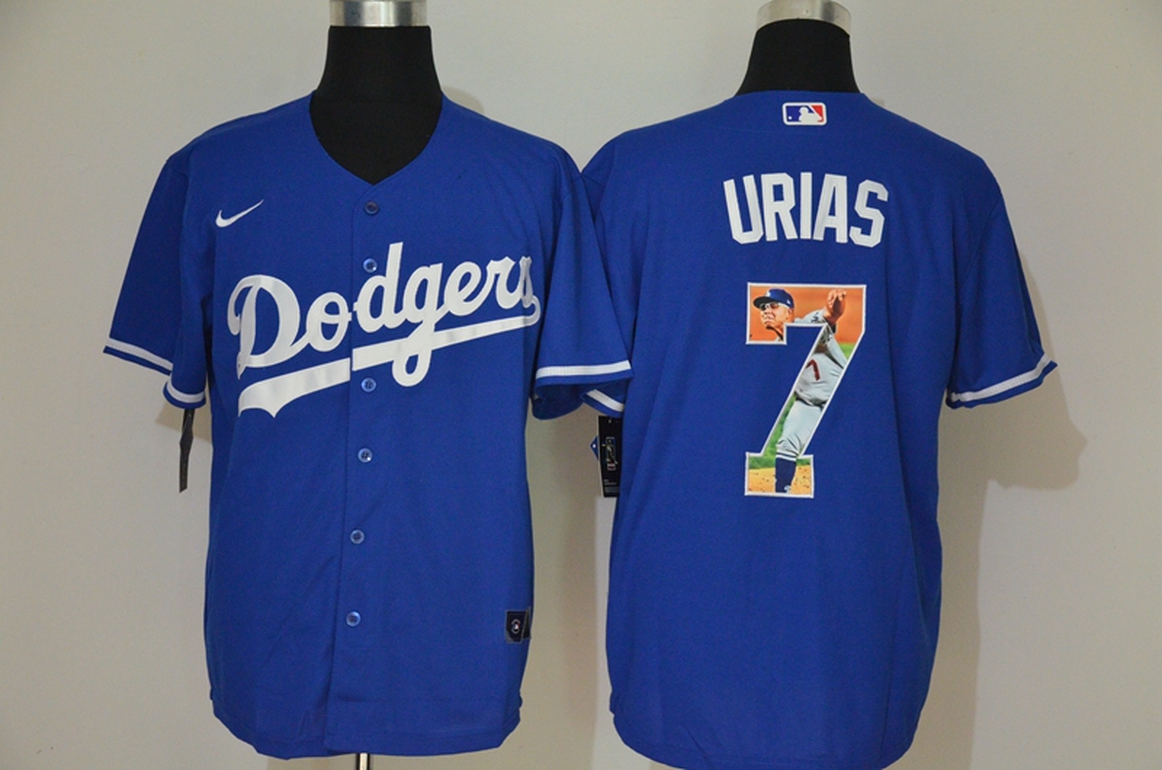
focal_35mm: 75
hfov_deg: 27.0
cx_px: 581
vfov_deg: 18.1
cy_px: 385
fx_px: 2416
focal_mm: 50
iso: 4000
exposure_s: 1/40
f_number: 4.8
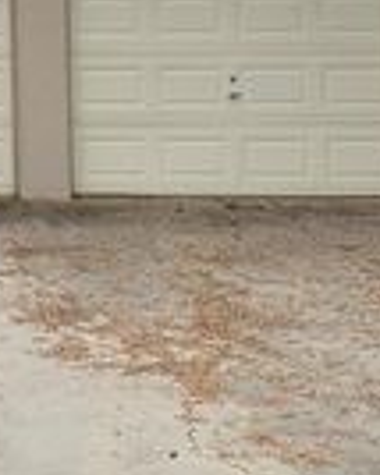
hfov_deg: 14.3
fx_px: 1337
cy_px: -30
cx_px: -302
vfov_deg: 19.4
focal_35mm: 95
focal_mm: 4.25
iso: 25
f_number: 1.8
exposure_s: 1/1748
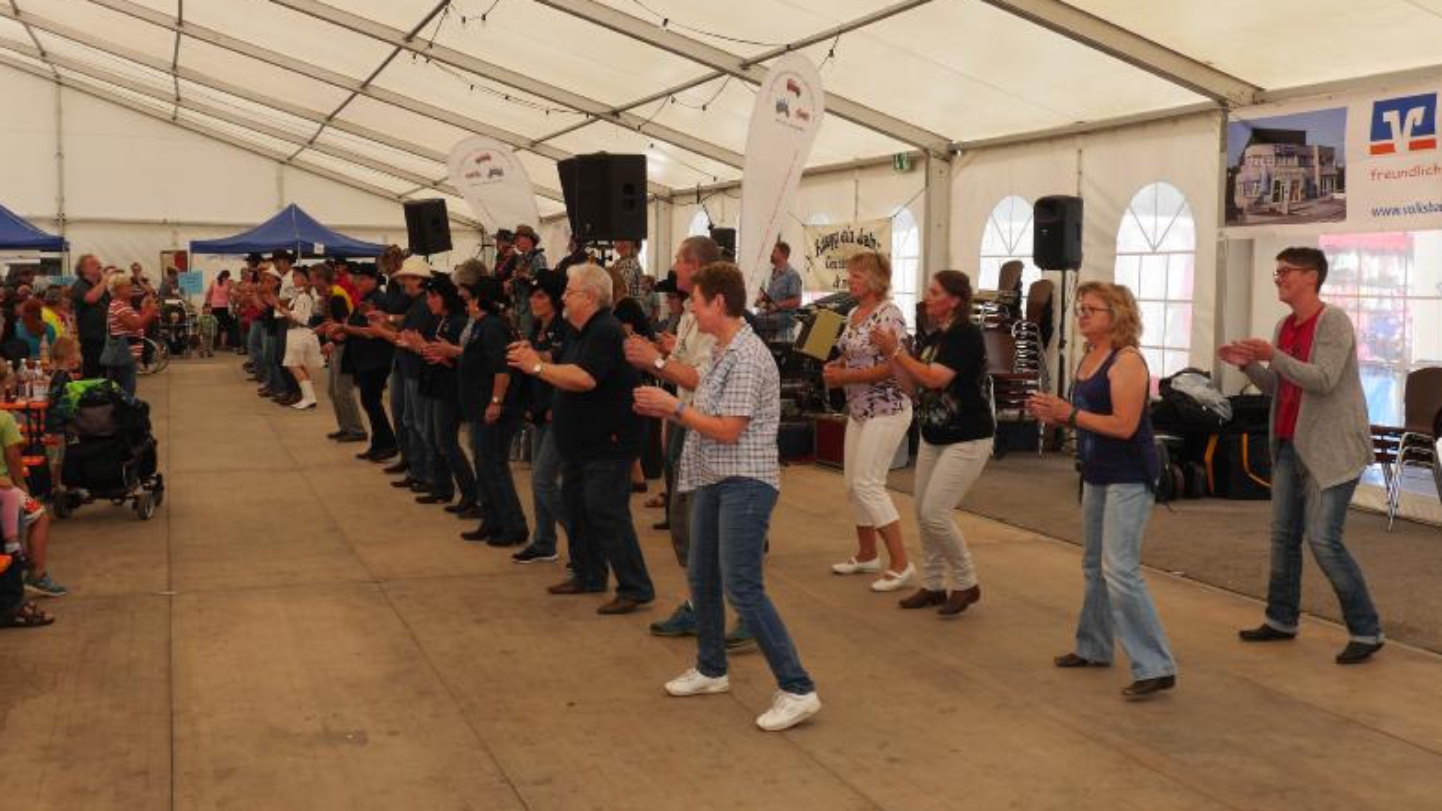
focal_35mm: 40
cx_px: 728
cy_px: 366
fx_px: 1529
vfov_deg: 29.7
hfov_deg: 50.5
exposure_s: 1/160
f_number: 6.3
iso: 200
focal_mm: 18
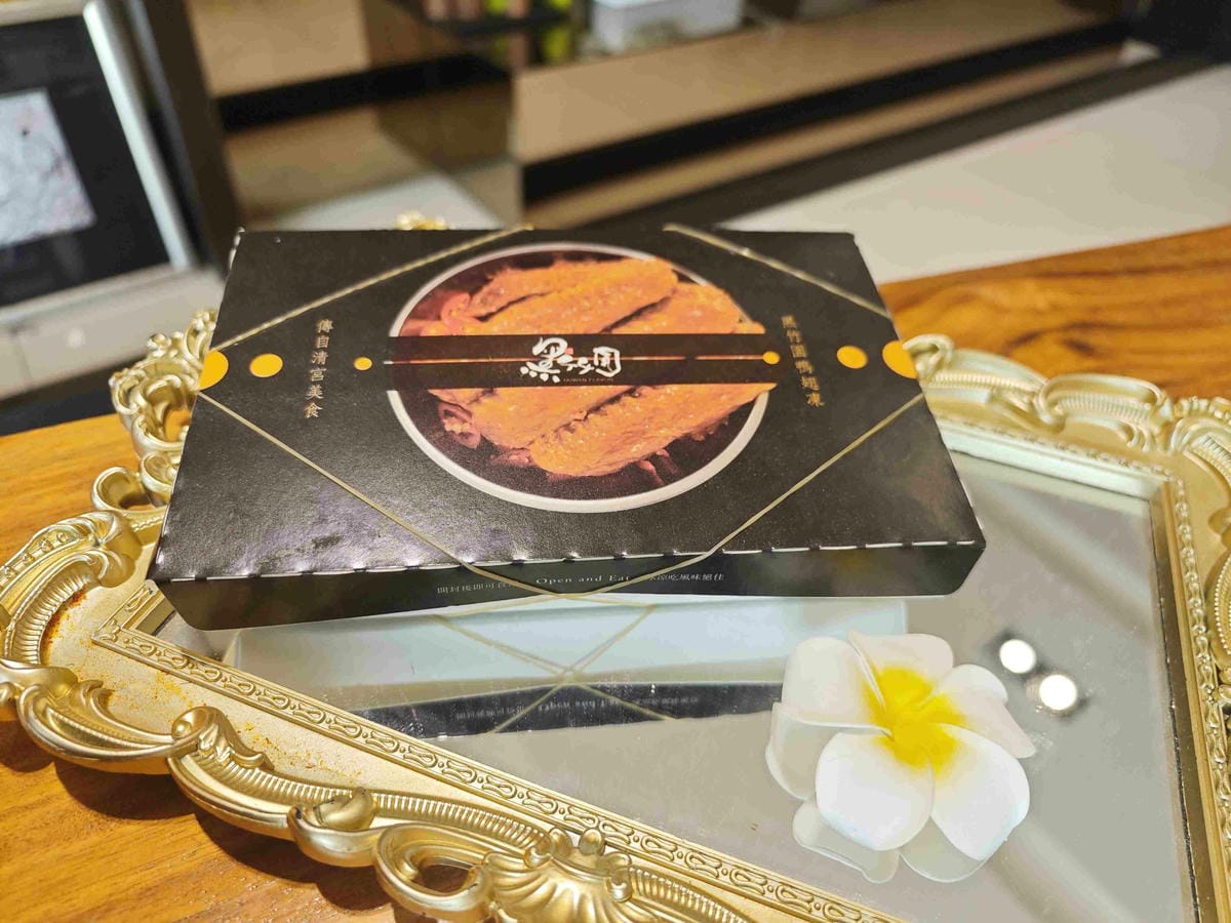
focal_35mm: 23
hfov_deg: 73.9
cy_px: 462
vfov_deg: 58.9
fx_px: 818
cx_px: 616
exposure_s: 1/120
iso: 250
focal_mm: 8.72
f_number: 2
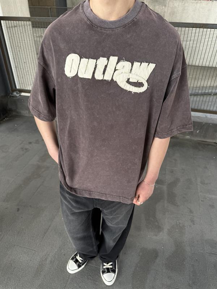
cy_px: 144
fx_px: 201
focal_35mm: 24
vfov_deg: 71.6
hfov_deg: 56.8
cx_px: 108
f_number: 1.78
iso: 80
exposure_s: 1/381
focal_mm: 6.76
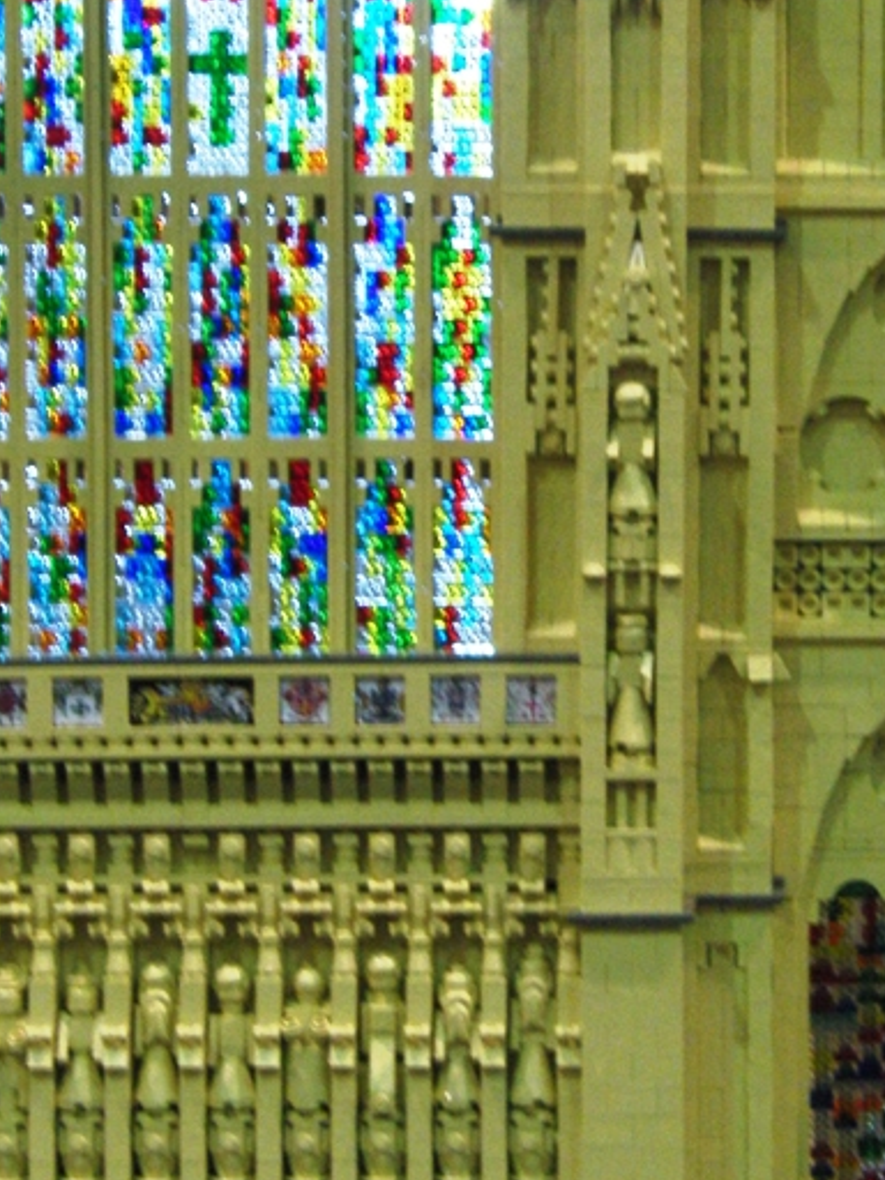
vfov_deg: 13.5
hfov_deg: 10.1
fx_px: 4977
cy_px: 438
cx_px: 738
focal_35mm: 146
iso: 400
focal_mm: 13
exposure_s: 1/15
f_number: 3.6
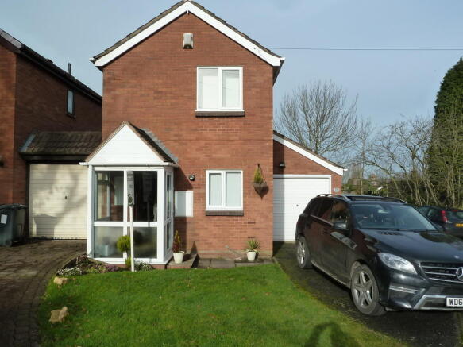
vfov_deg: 54.9
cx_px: 232
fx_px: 334
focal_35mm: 25
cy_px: 174
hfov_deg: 69.4
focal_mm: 4.1
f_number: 5
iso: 125
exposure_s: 1/400
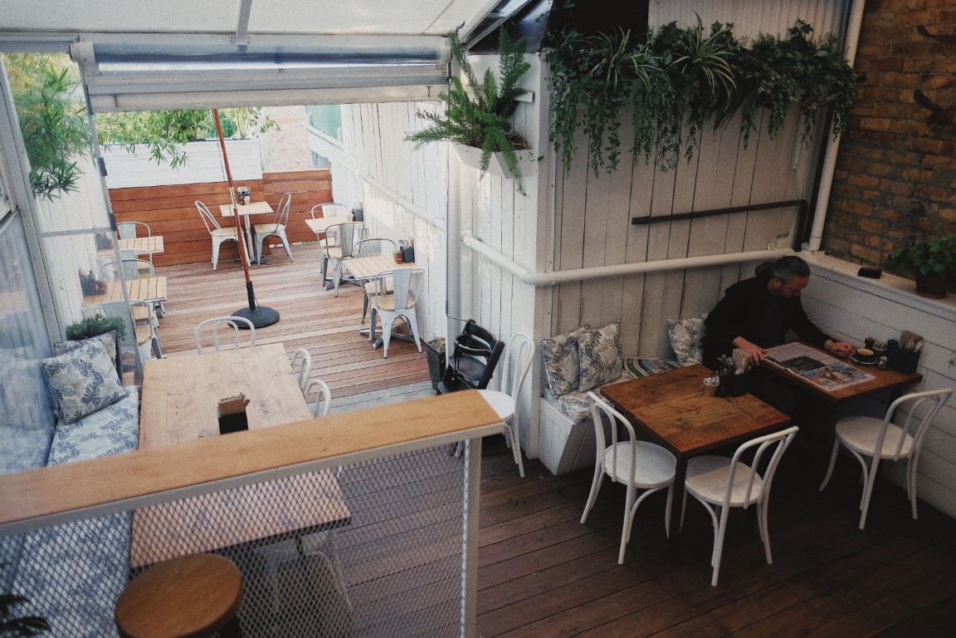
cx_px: 478
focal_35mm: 24
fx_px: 637
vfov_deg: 53.1
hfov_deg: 73.7
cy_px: 319
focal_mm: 16
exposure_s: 1/1000
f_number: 1.4
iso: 800
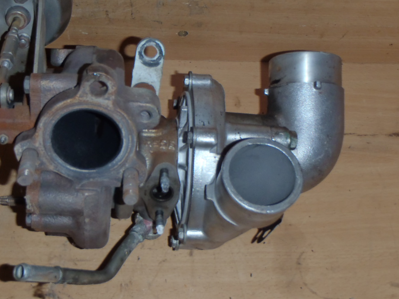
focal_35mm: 55
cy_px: 143
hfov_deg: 34.6
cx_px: 128
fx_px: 634
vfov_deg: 26.6
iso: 100
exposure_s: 1/40
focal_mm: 6.83
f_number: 4.6
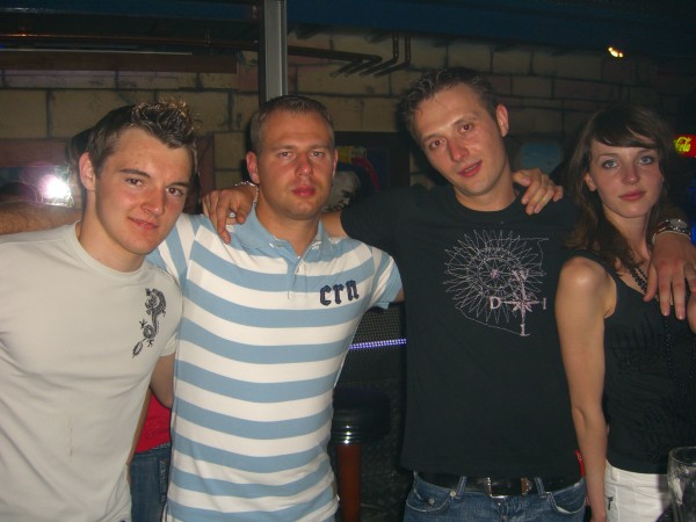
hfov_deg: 49.0
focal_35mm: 38
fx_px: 764
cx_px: 348
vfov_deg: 37.7
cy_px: 261
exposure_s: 1/60
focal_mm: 7.9
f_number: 2.8
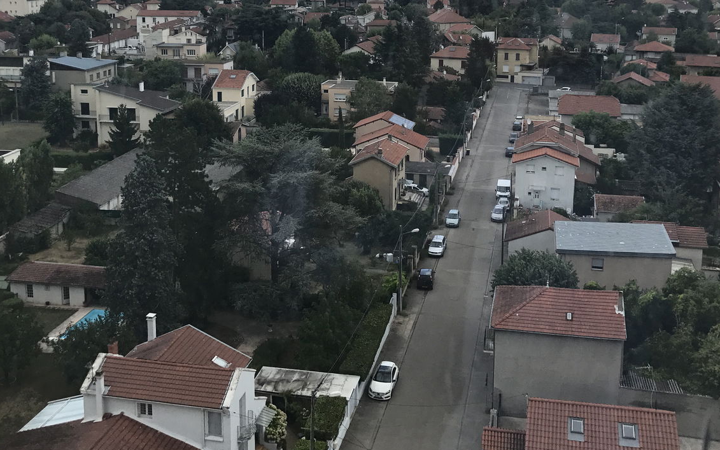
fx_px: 824
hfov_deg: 47.2
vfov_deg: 29.9
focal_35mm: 42
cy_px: 102
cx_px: 371
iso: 20
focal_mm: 3.99
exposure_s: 1/987
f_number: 1.8
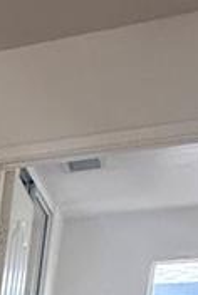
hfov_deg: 9.2
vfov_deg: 16.9
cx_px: -487
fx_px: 813
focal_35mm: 99
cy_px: 536
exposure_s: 1/99
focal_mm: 2.22
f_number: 2.2
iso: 100
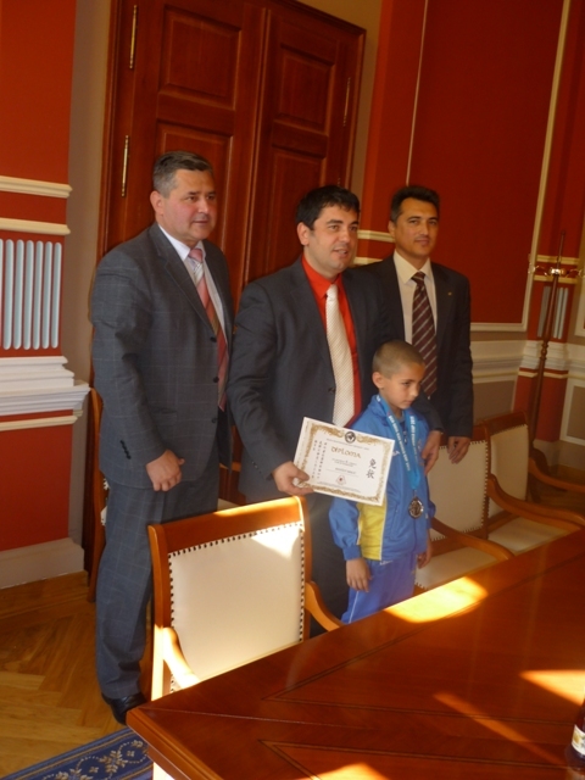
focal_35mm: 33
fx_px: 744
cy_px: 390
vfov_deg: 55.4
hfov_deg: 42.9
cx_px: 292
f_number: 2.8
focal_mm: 5.5
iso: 80
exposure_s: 1/30
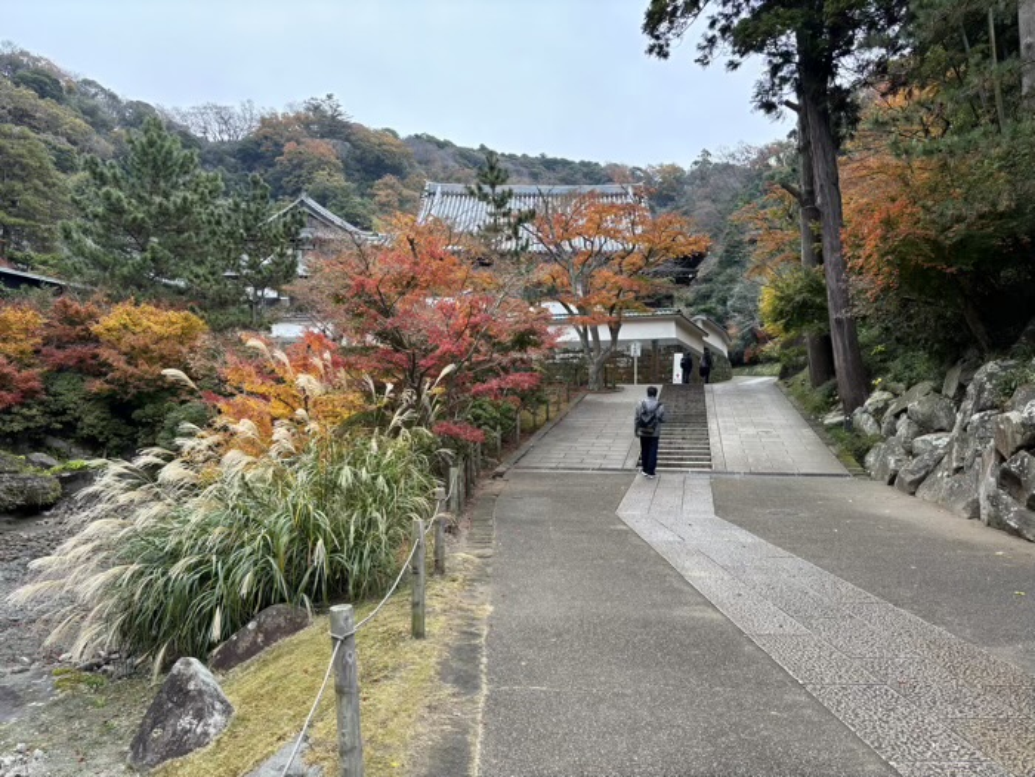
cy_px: 388
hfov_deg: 67.3
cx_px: 518
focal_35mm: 26
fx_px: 777
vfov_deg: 53.1
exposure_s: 1/121
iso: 50
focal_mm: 5.96
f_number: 1.6
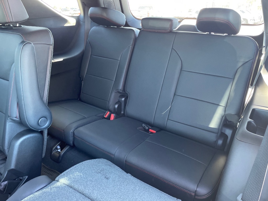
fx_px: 201
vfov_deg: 53.1
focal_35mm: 26
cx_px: 134
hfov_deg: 67.3
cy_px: 100
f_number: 1.6
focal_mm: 4.2
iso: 320
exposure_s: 1/60
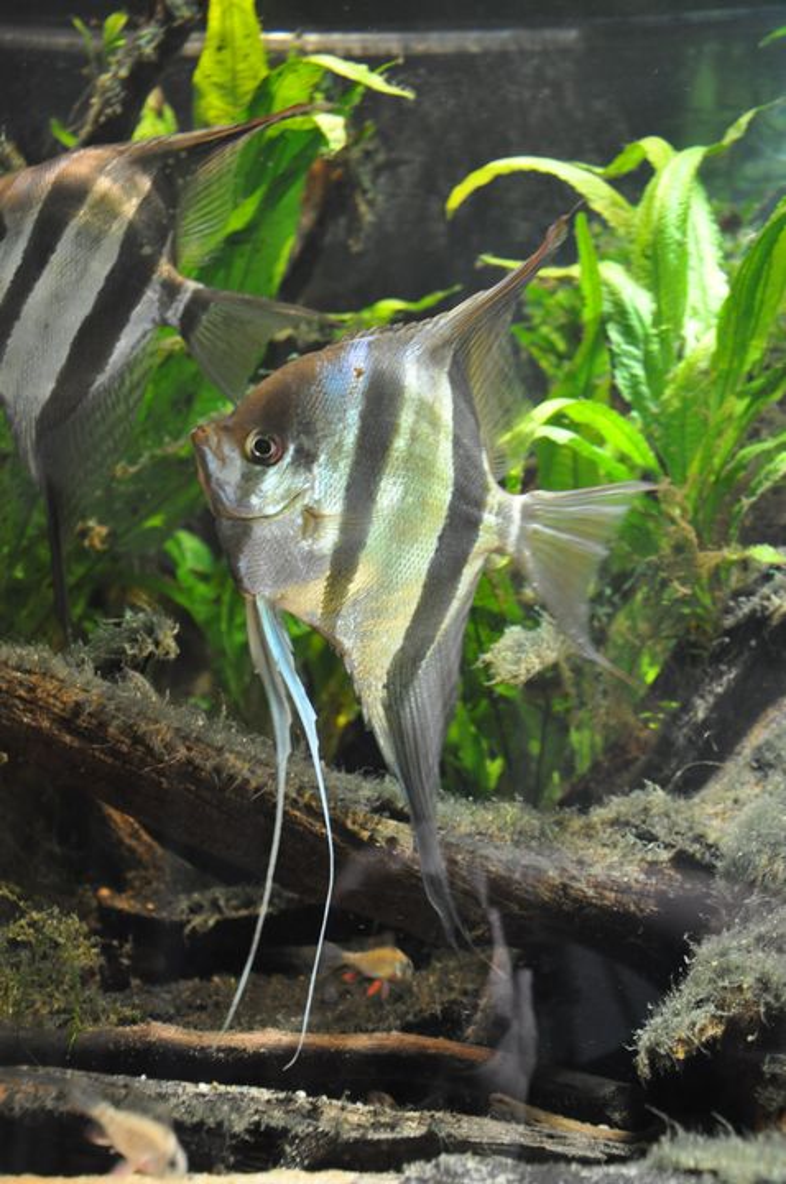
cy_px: 592
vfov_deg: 43.7
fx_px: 1478
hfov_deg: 29.8
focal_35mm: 45
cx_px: 393
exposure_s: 1/8
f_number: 4.2
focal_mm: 30
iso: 1000
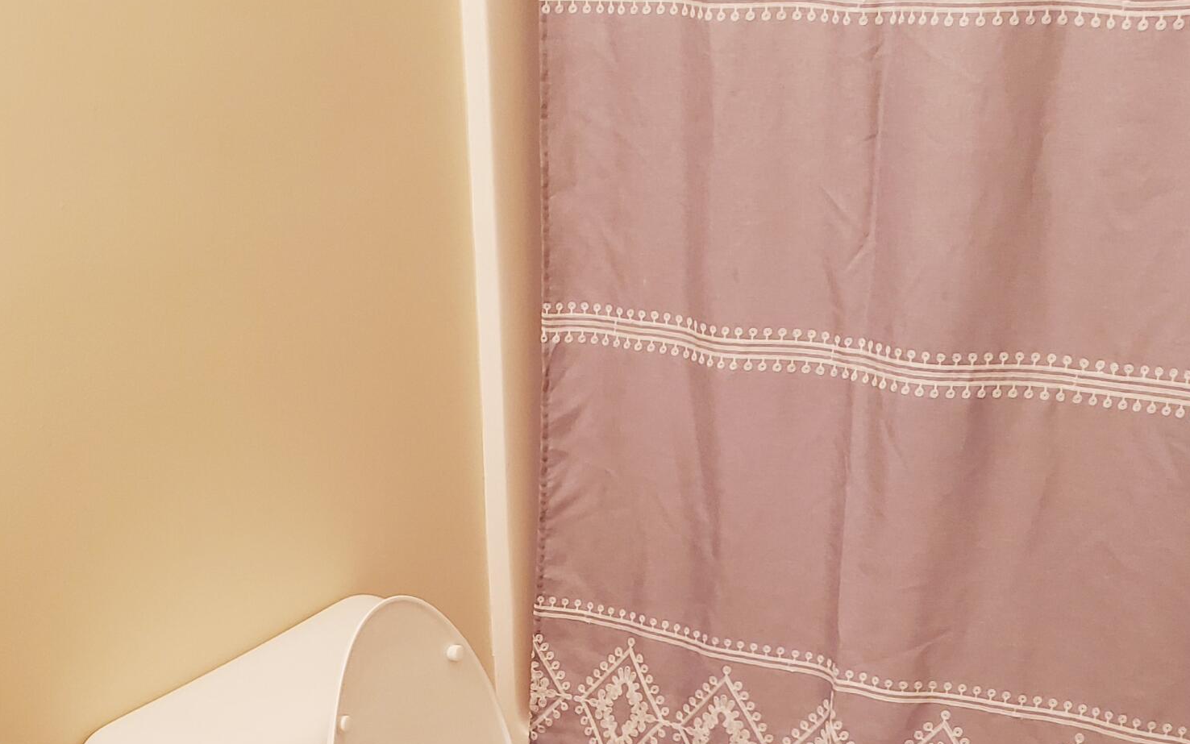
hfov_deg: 36.1
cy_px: 693
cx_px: 472
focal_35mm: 56
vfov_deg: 22.5
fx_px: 1816
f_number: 1.5
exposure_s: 1/60
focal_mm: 4.3
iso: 320
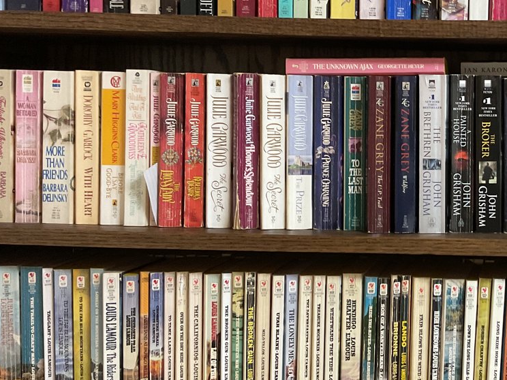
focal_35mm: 59
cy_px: 157
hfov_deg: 31.2
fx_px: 864
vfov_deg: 24.8
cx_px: 456
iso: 200
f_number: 1.8
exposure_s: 1/40
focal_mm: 3
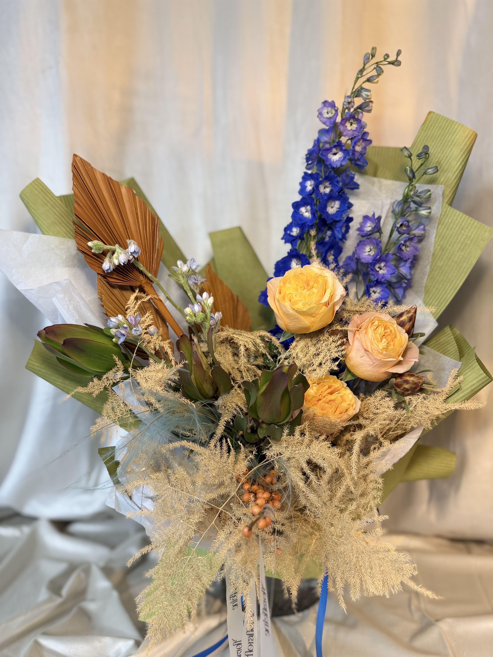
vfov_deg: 71.6
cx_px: 246
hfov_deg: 56.8
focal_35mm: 24
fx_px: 456
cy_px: 328
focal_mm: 6.76
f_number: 1.78
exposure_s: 1/50
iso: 160
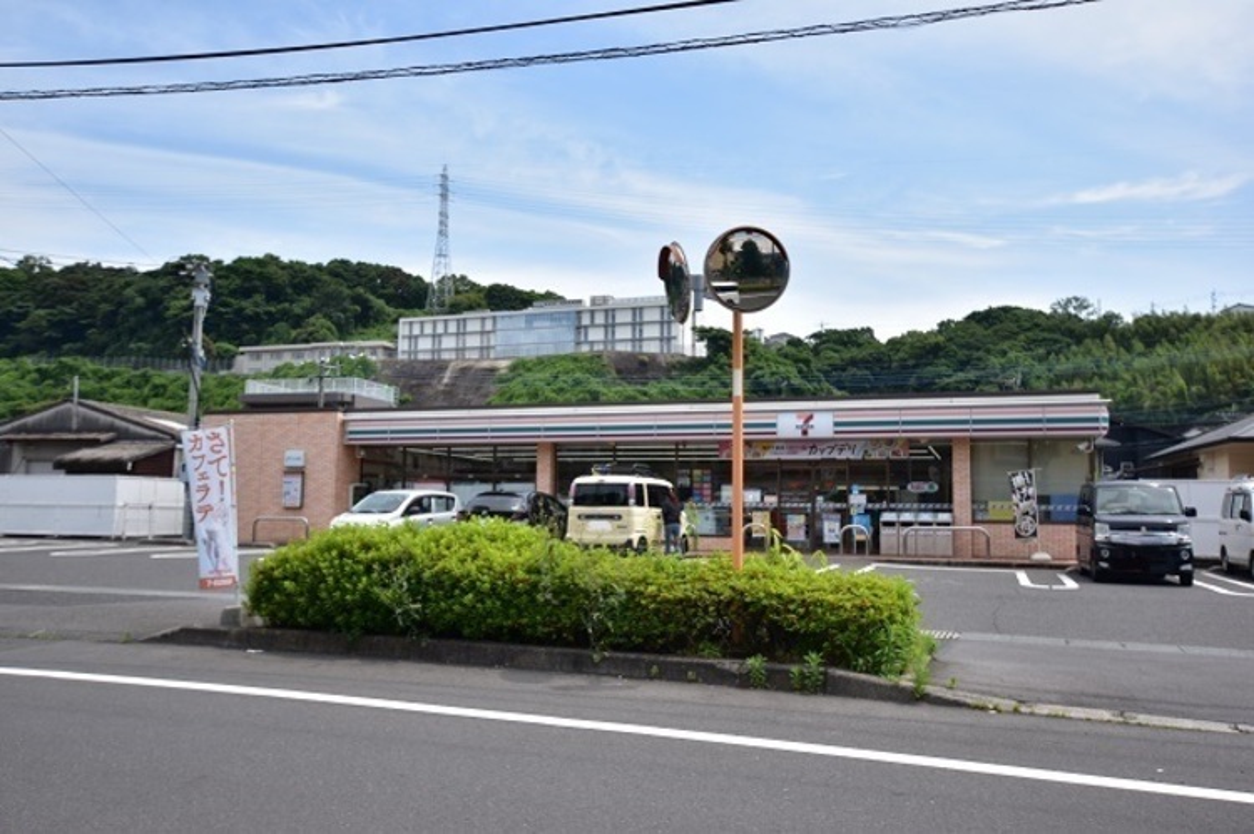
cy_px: 417
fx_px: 1044
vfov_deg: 43.6
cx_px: 627
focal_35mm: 30
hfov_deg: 62.0
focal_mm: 20
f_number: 4
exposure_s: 1/1600
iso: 160
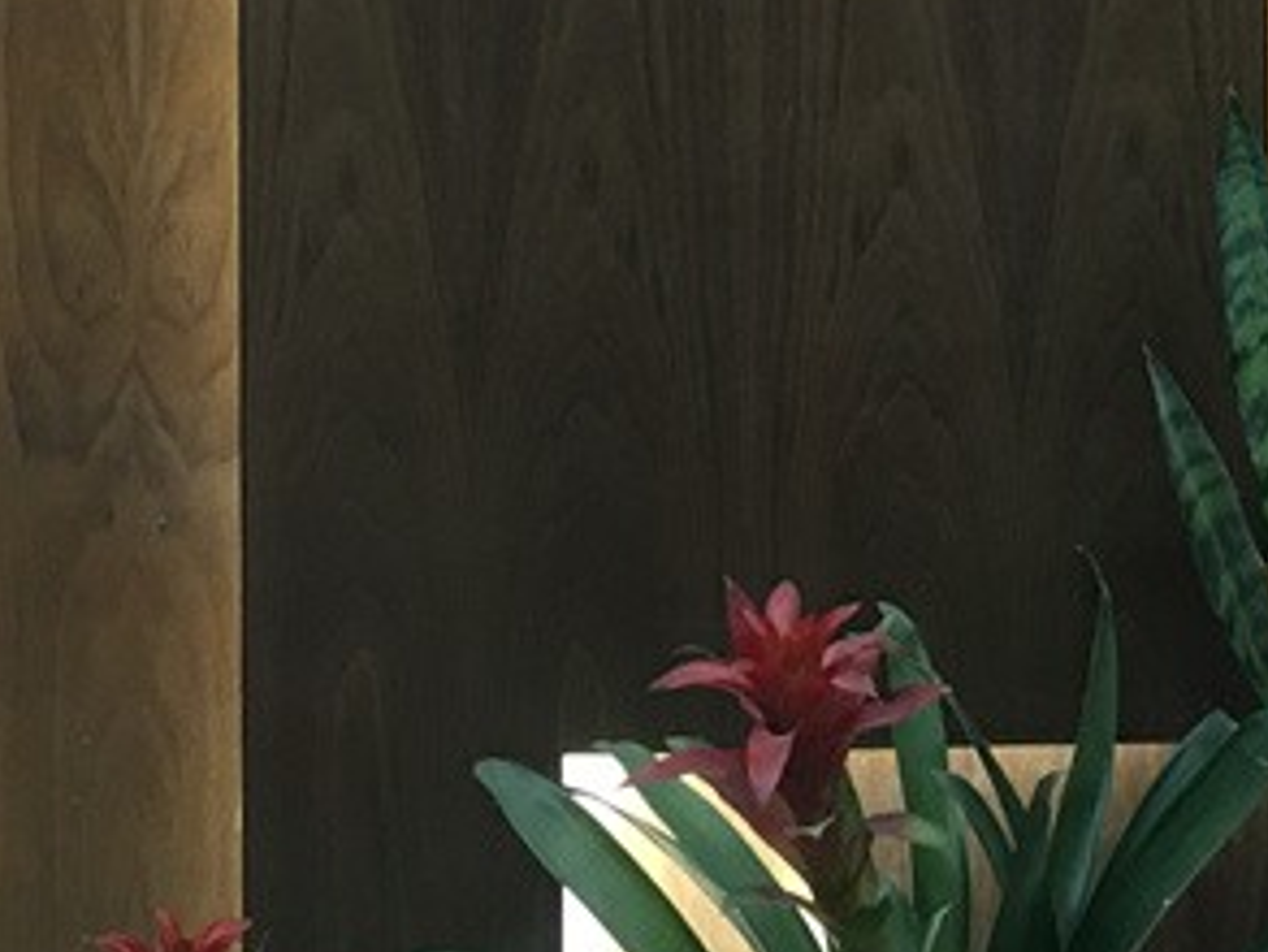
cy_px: -433
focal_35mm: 99
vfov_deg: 14.1
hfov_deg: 19.6
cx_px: 1052
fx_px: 3628
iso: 40
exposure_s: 1/17
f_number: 2.2
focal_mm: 4.15
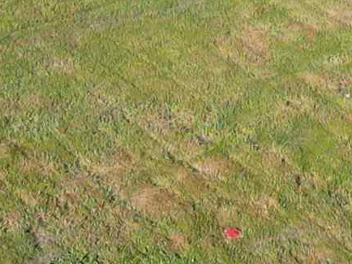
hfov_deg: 11.2
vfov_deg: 8.3
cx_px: 534
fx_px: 1728
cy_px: -275
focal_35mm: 170
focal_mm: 6.72
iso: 100
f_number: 1.7
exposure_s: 1/2000
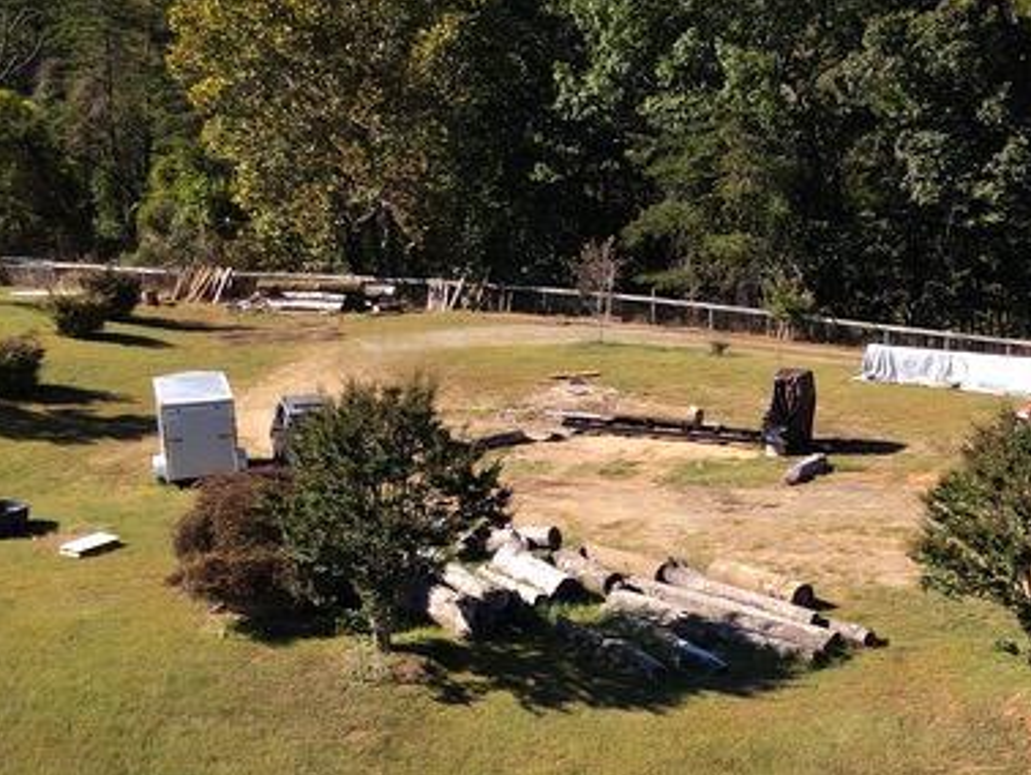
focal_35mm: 65
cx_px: 731
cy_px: 540
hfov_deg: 29.5
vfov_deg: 22.5
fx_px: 1937
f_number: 2.8
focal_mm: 4.5
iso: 100
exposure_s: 1/500
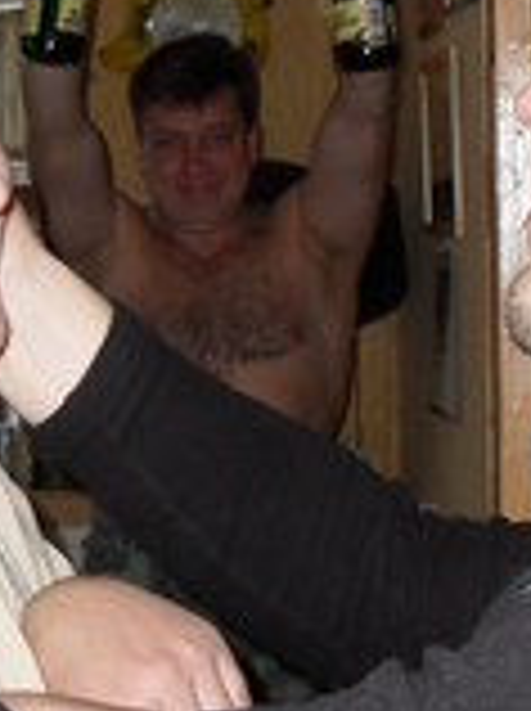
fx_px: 2051
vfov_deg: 19.5
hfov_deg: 14.8
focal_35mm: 100
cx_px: 256
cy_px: 148
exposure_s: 1/45
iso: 200
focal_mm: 6.3
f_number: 3.2
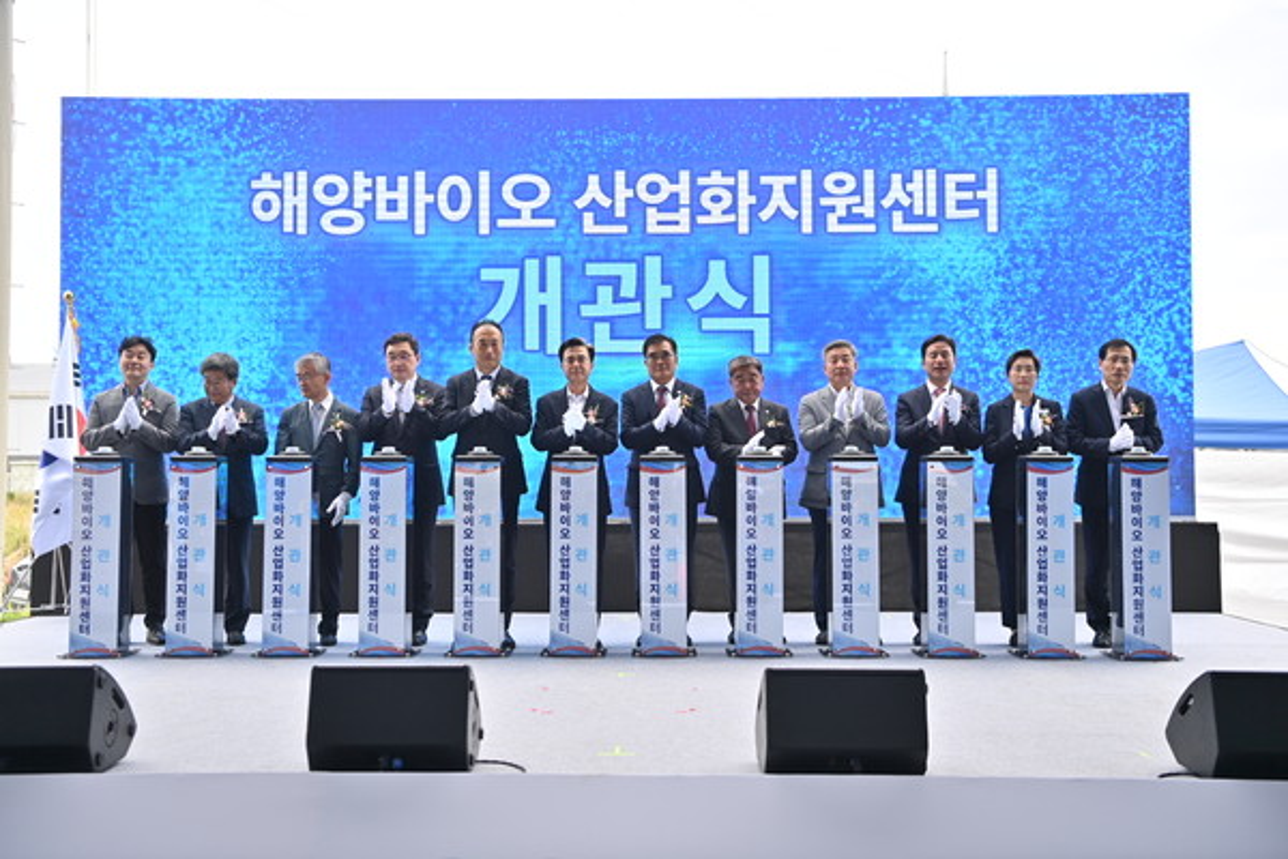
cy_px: 430
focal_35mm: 40
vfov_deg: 33.4
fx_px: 1431
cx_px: 644
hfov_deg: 48.5
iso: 100
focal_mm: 40
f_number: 3.2
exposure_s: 1/250
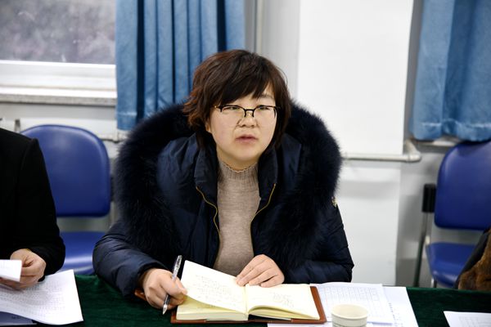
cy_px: 164
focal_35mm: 70
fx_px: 955
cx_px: 246
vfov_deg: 19.5
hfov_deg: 28.8
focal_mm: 70
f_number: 4
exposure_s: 1/3
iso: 100
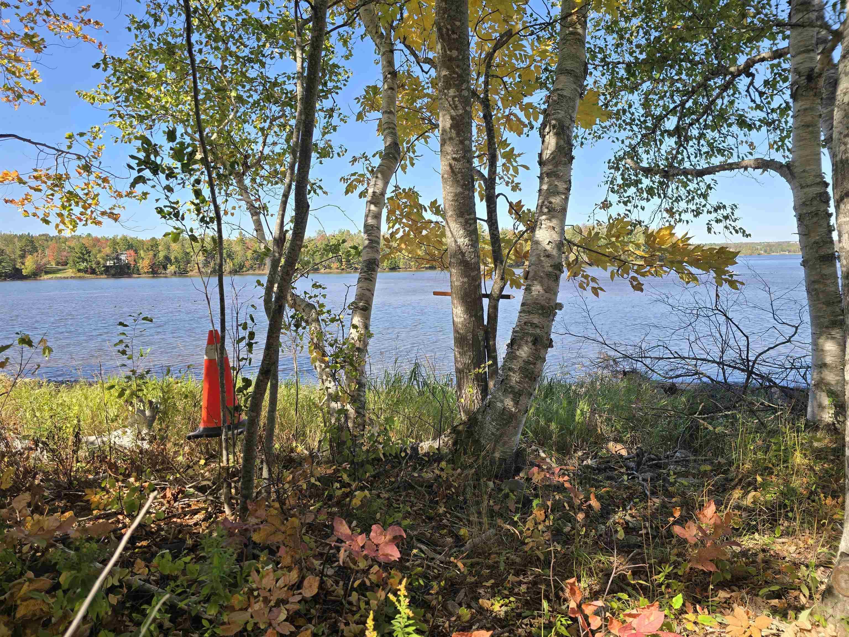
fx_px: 564
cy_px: 318
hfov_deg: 73.9
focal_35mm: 23
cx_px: 424
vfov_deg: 58.9
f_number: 1.7
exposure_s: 1/349
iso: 12
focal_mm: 6.3
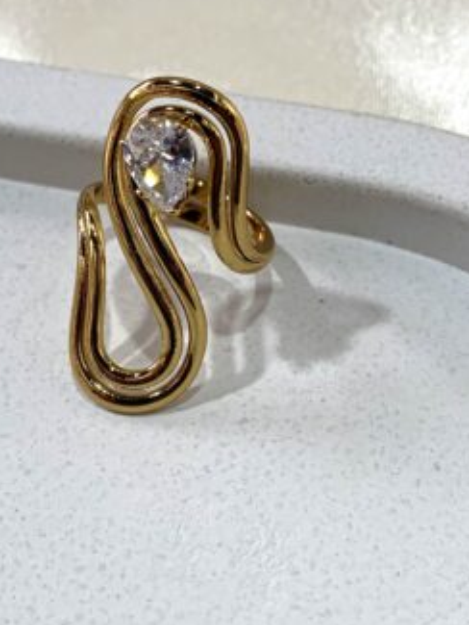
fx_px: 1155
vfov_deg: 30.1
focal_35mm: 64
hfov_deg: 22.9
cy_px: 233
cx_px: 177
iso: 80
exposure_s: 1/100
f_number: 1.8
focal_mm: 4.25
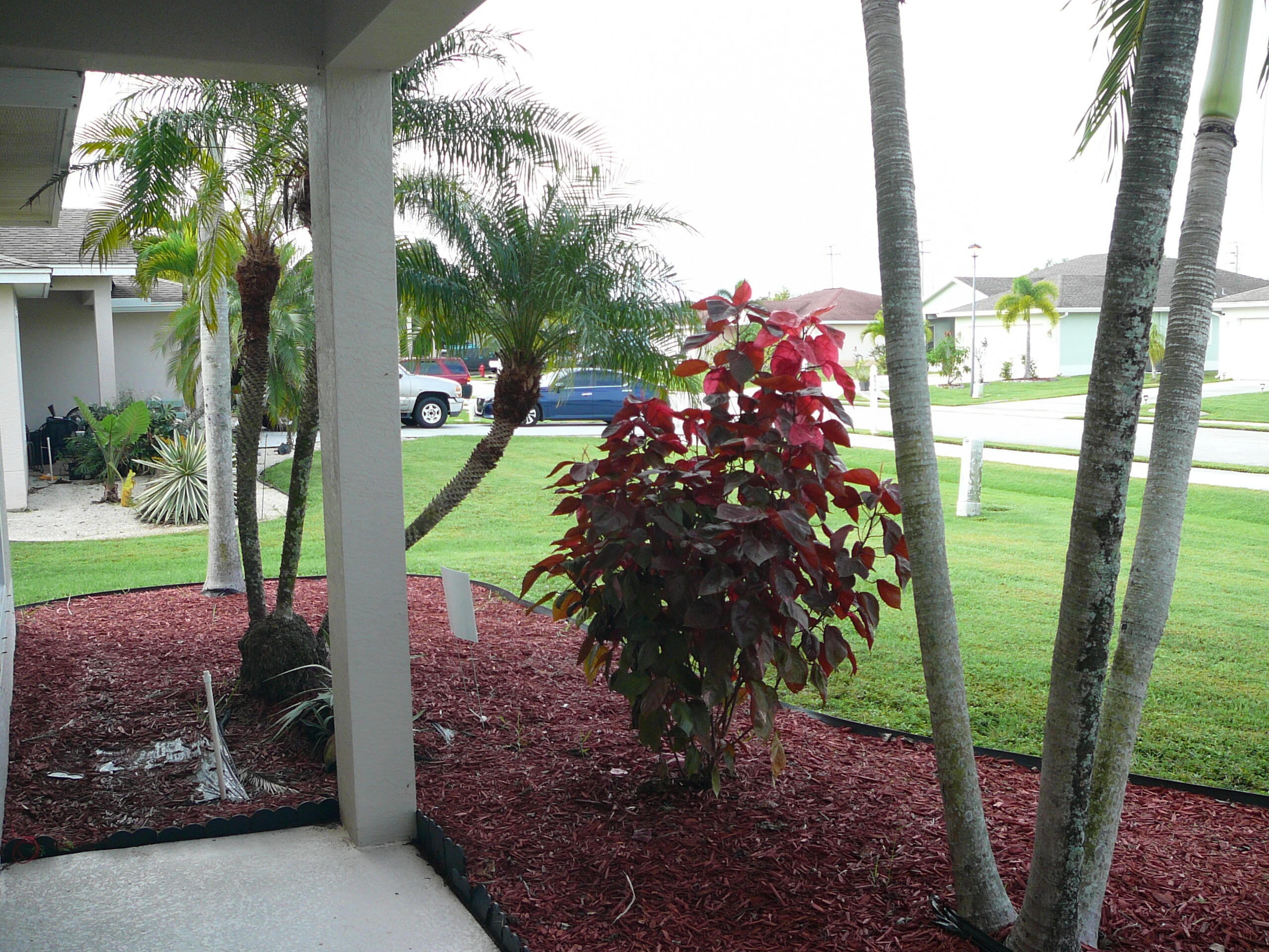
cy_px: 476
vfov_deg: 40.7
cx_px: 634
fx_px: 1283
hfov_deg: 52.6
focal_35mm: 35
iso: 80
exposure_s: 1/200
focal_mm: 5.2
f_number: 2.8
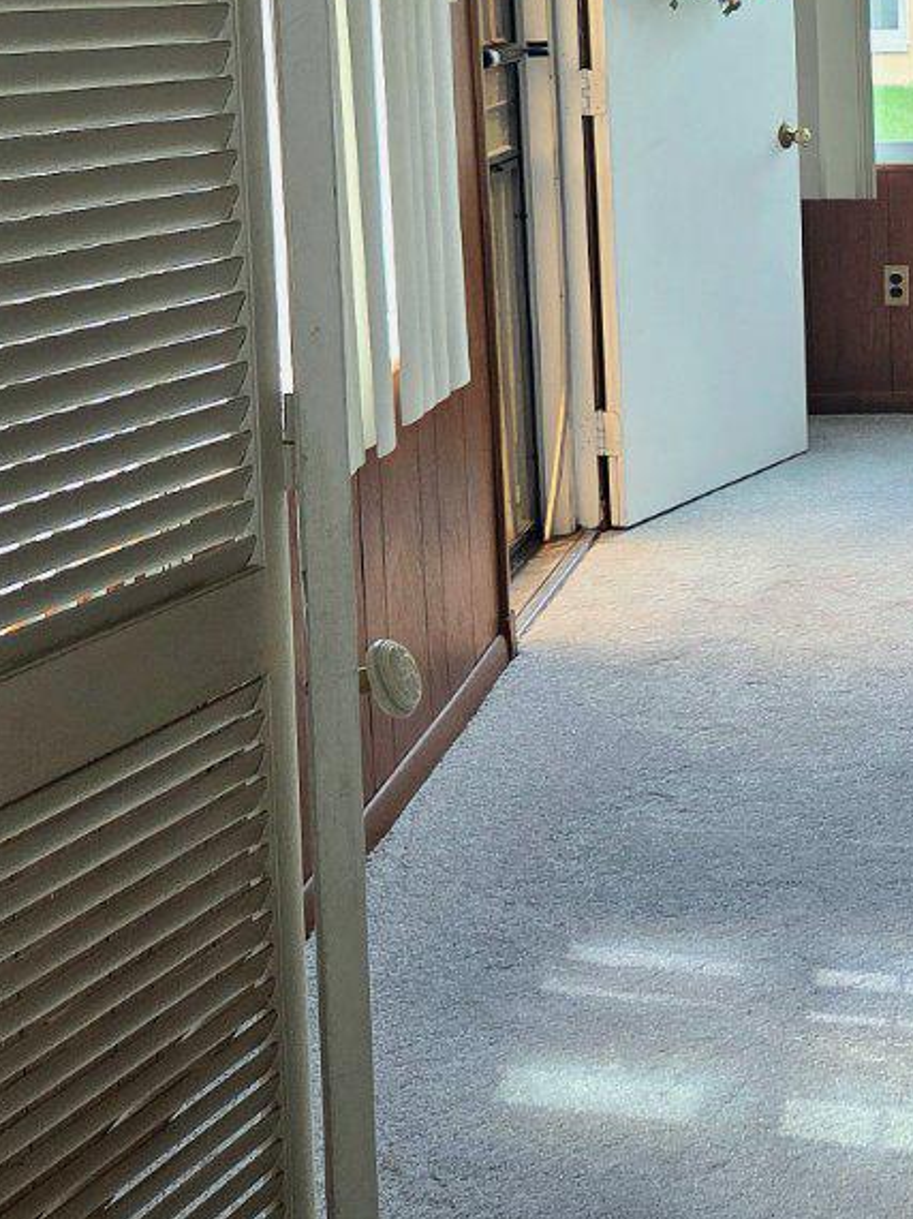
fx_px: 2182
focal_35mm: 62
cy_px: 210
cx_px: 1078
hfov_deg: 22.0
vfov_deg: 30.3
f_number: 1.8
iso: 100
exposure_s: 1/182
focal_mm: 5.4
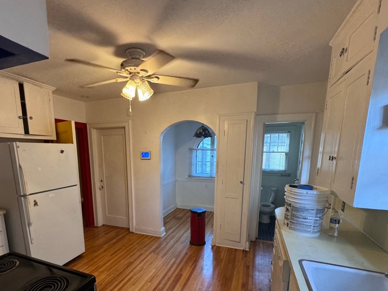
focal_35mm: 19
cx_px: 173
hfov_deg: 84.4
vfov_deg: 67.2
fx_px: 213
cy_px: 188
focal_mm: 2.22
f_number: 2.2
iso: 400
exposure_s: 1/60
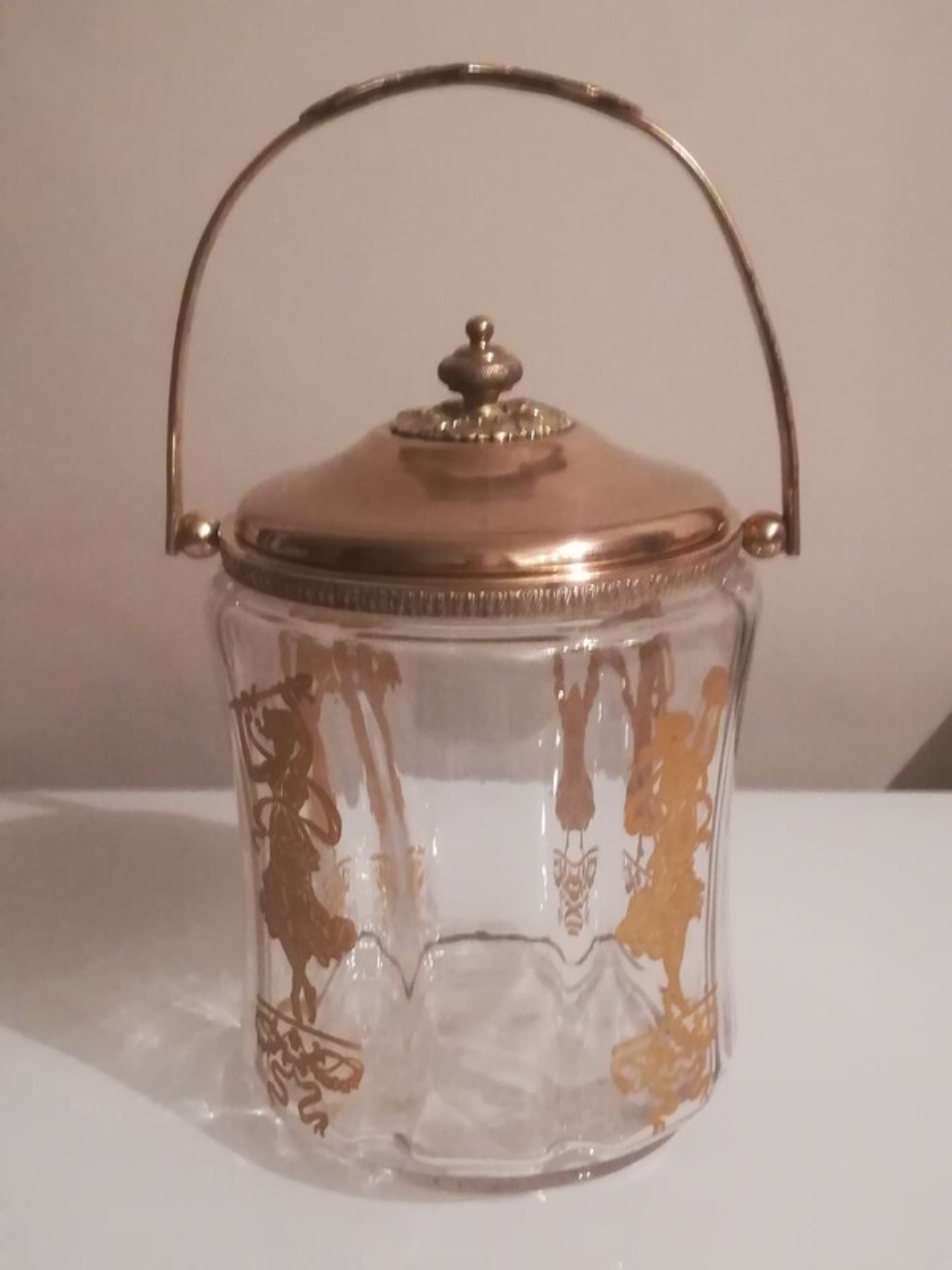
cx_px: 476
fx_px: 1540
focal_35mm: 42
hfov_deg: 34.3
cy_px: 635
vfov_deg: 44.8
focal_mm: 3.83
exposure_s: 1/14.3
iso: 640
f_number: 2.2
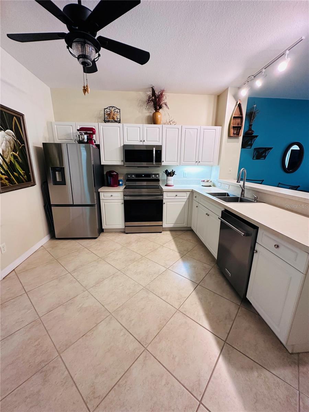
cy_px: 206
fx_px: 167
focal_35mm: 14
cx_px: 154
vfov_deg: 102.1
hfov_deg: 85.7
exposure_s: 1/60
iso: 200
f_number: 2.2
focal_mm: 2.22
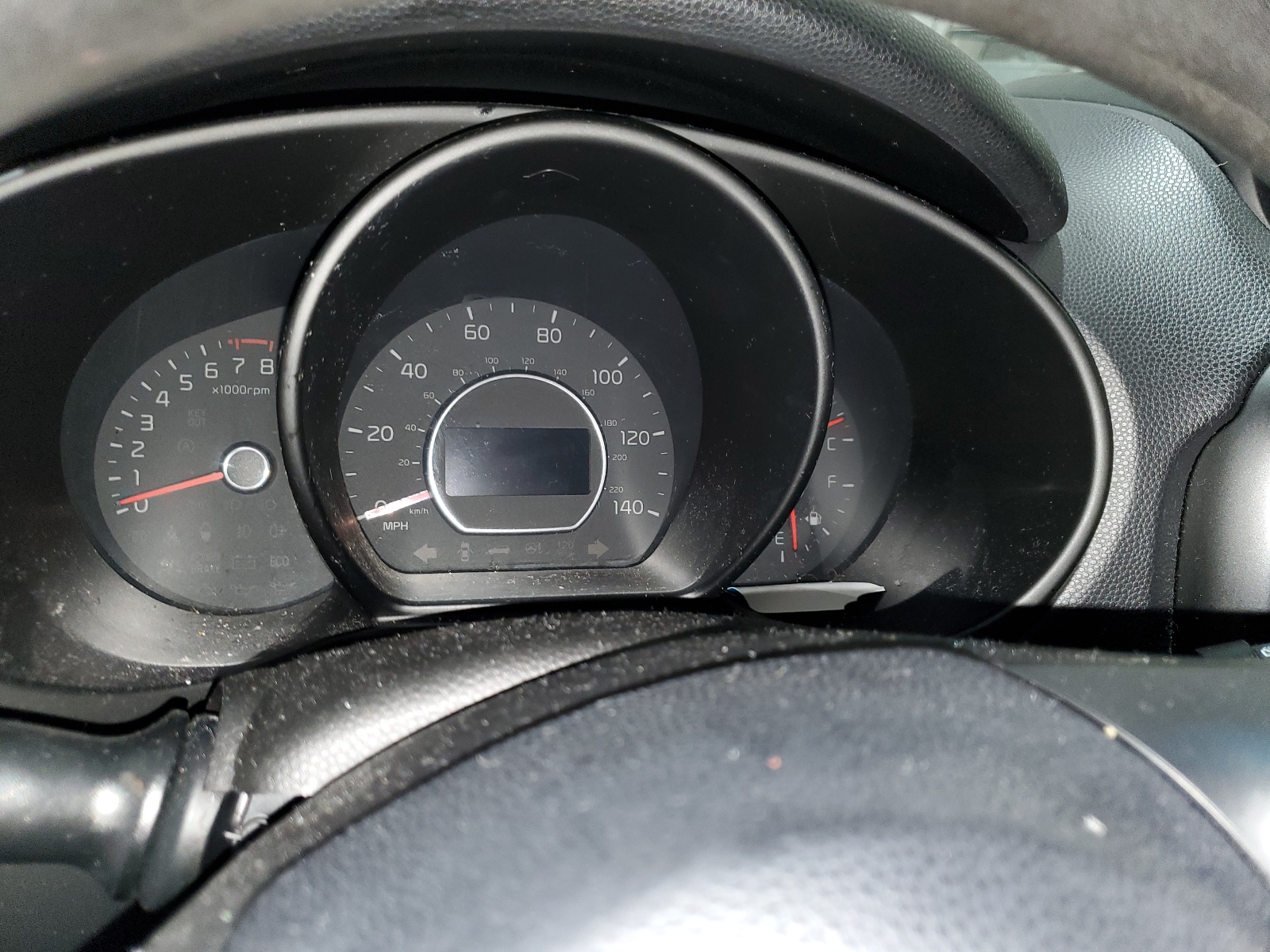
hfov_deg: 67.3
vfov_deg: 53.1
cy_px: 476
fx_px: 954
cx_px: 635
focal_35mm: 26
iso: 94
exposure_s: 1/26
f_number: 1.5
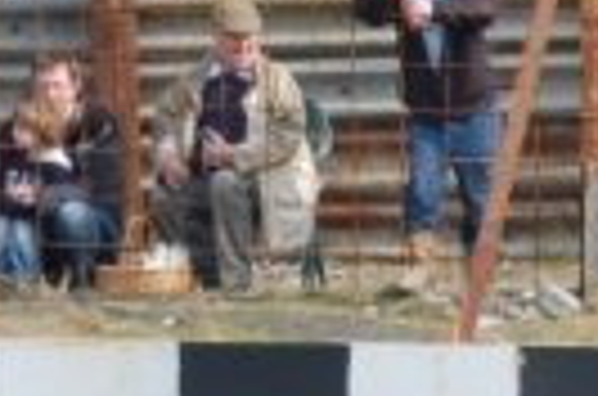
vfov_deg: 3.4
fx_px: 6602
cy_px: 711
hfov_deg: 5.2
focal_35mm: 398
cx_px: 737
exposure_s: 1/1000
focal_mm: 55
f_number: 5.3
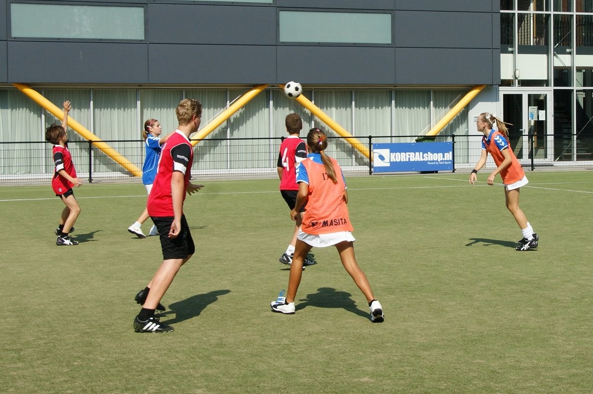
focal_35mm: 45
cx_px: 296
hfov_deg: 43.7
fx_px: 740
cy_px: 197
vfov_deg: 29.8
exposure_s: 1/400
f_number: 10
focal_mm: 30
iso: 200
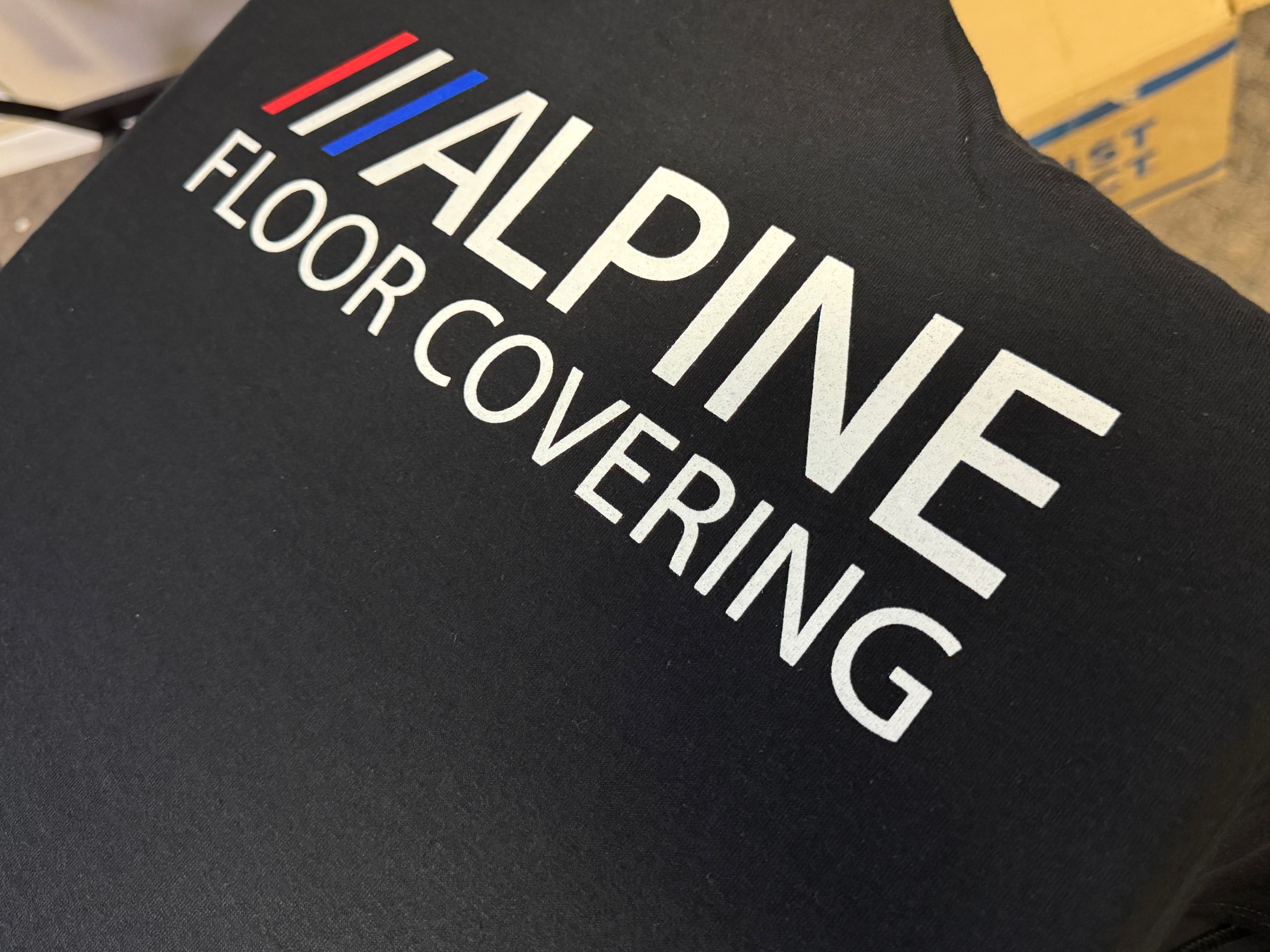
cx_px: 658
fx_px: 1137
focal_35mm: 31
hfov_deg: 58.3
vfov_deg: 45.3
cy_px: 396
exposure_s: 1/60
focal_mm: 6.76
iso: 500
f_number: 1.78
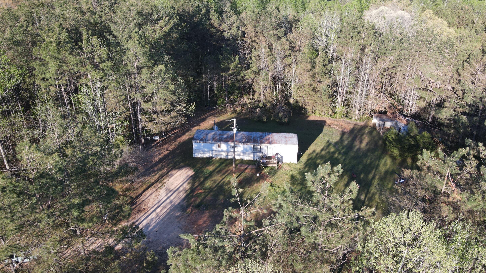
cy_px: 129
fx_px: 348
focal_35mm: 27
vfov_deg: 42.9
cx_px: 247
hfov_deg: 69.9
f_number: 2.8
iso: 110
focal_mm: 4.5
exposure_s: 1/15
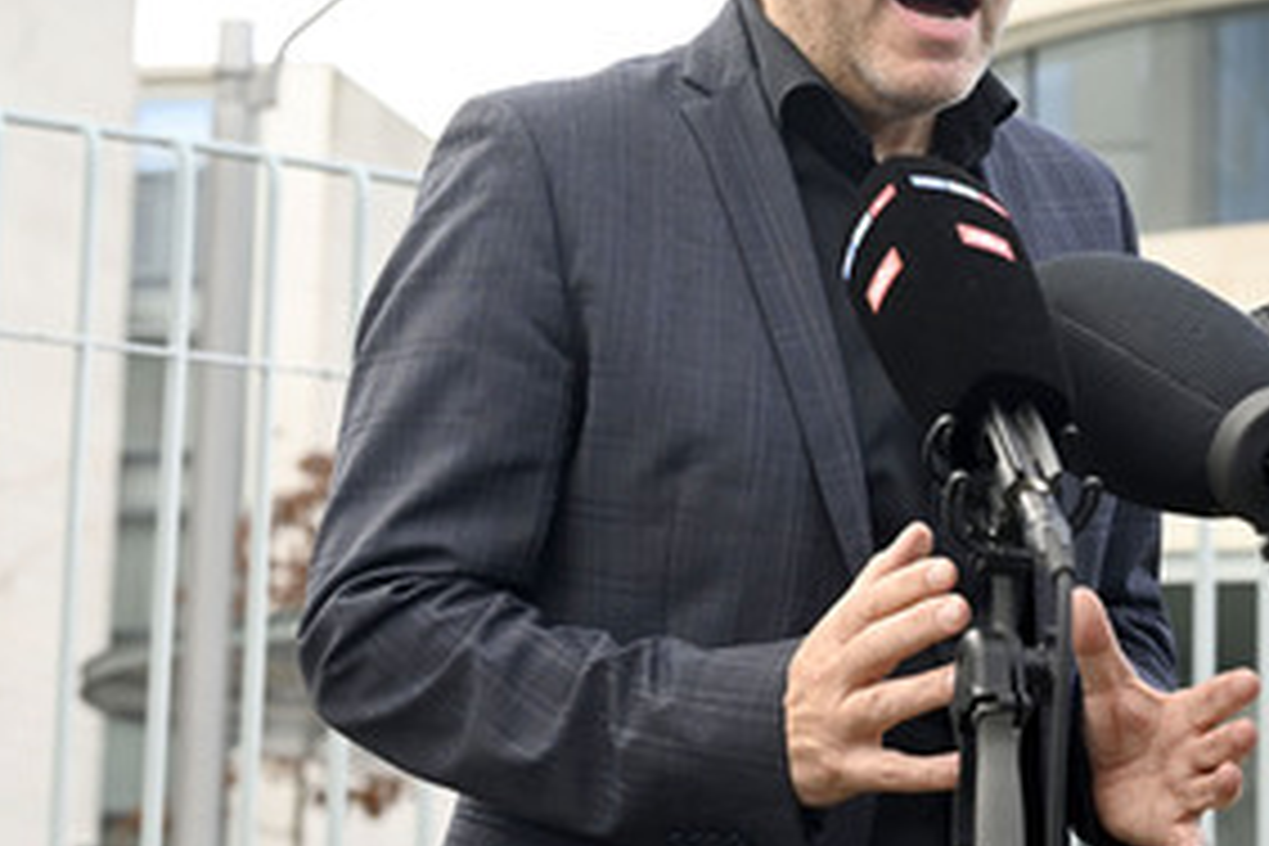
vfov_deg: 12.2
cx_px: 997
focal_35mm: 112
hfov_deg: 18.1
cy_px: 234
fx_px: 3948
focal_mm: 70
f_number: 7.1
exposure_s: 1/500
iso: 1250
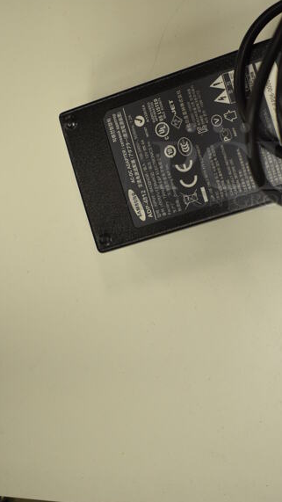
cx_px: 218
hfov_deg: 20.6
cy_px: 164
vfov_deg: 35.7
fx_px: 769
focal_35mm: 58
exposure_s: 1/125
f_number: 3.8
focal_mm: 23
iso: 800
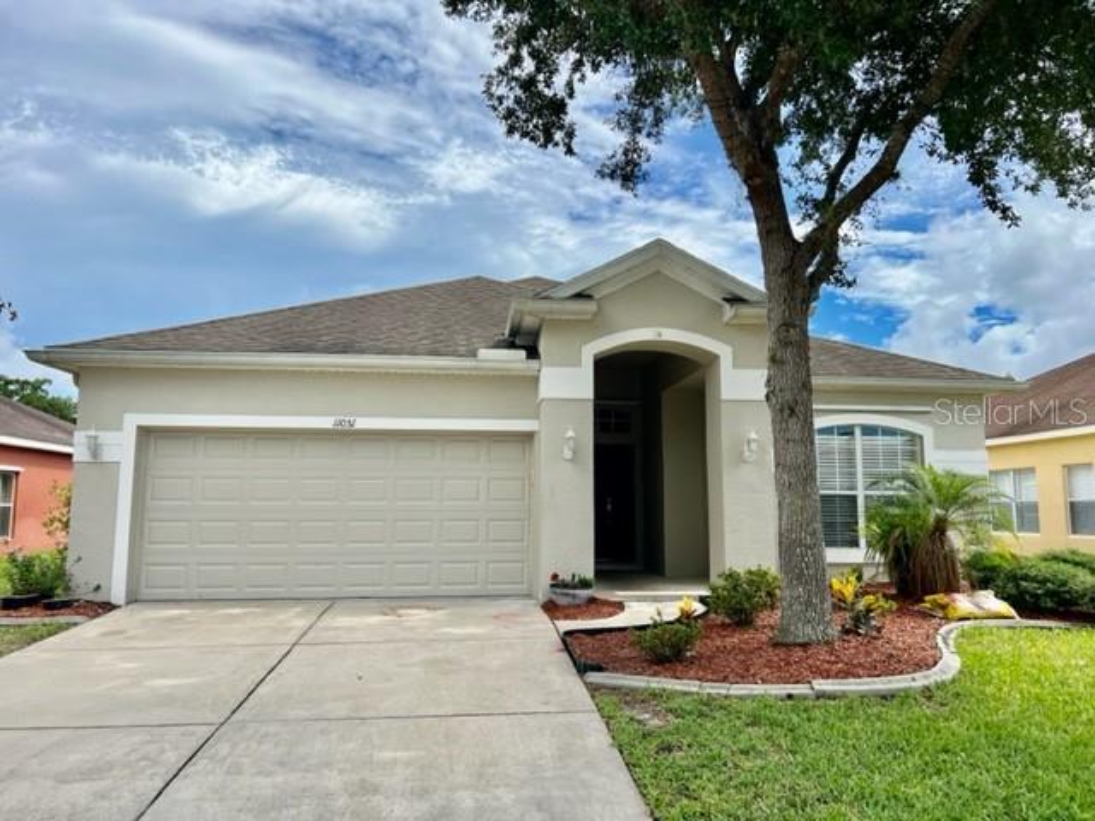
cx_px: 548
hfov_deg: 67.3
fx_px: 822
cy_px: 410
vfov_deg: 53.1
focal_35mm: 26
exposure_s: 1/5319
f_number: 1.5
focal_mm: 5.7
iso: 50
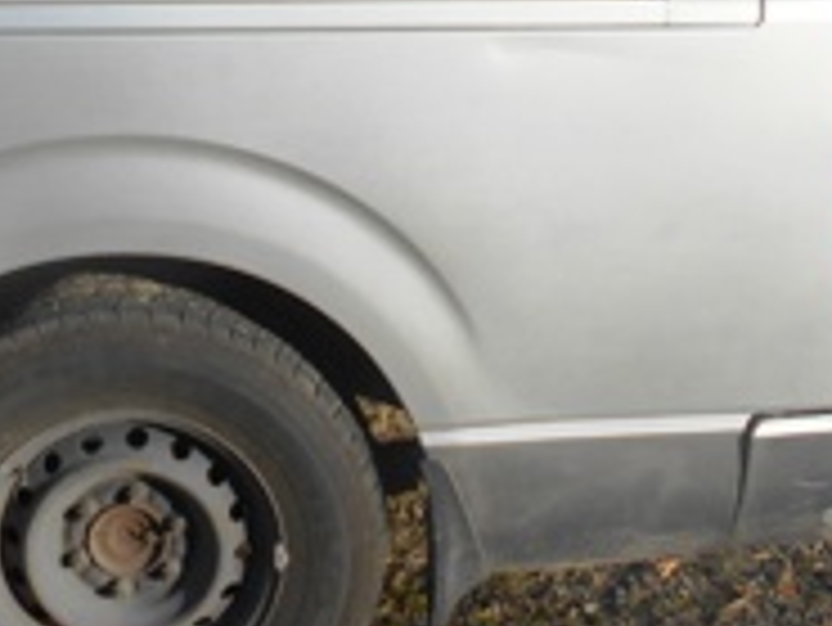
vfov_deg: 22.4
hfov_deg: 30.6
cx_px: 306
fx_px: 1515
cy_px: -9
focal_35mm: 63
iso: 80
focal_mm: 4.6
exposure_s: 1/640
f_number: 3.2
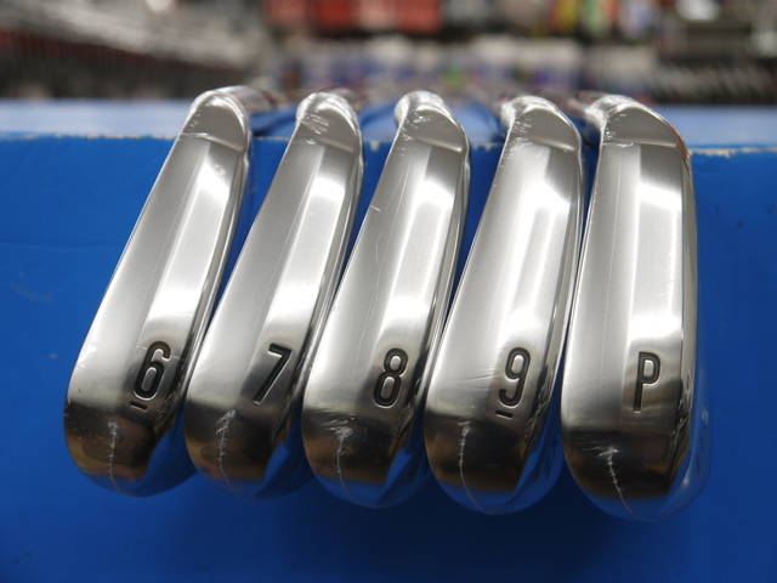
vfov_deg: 29.1
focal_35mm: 50
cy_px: 292
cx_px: 388
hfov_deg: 38.2
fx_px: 1122
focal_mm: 25
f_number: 4.6
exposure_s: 1/60
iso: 160
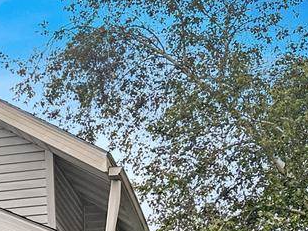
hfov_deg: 15.7
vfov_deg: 13.1
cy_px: 318
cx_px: -239
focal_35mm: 108
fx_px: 961
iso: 80
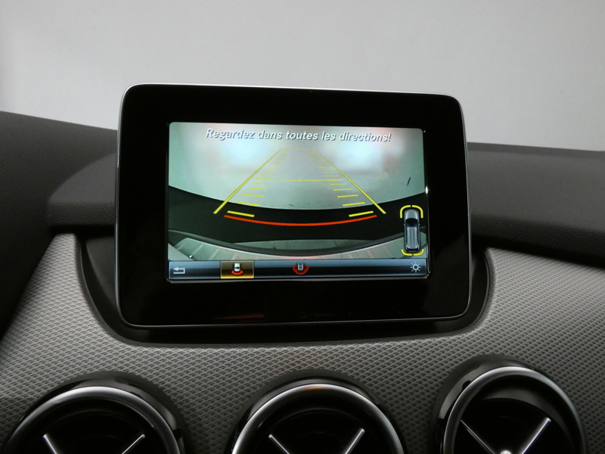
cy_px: 227
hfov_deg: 65.3
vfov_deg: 51.4
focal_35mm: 27
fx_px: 472
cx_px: 302
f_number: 3.2
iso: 1000
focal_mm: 4.8
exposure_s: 1/80
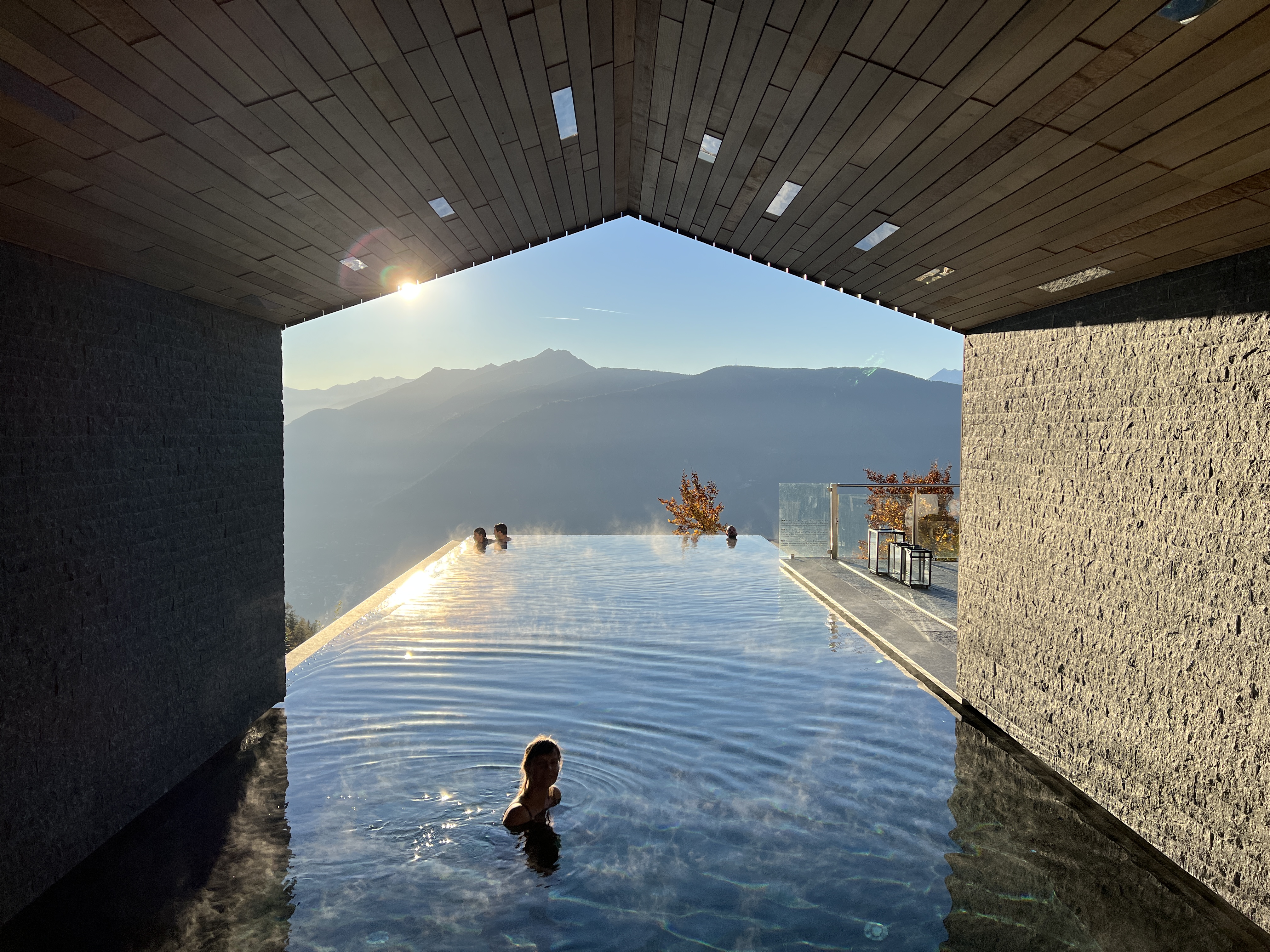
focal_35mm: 26
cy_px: 476
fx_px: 954
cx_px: 635
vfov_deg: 53.1
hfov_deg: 67.3
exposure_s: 1/3571
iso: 50
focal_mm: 5.7
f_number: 1.5
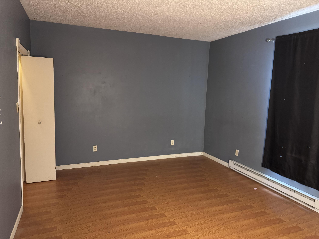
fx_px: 221
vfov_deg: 56.8
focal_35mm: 24
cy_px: 120
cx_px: 160
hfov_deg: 71.6
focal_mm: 6.76
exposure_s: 1/30
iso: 800
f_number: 1.78
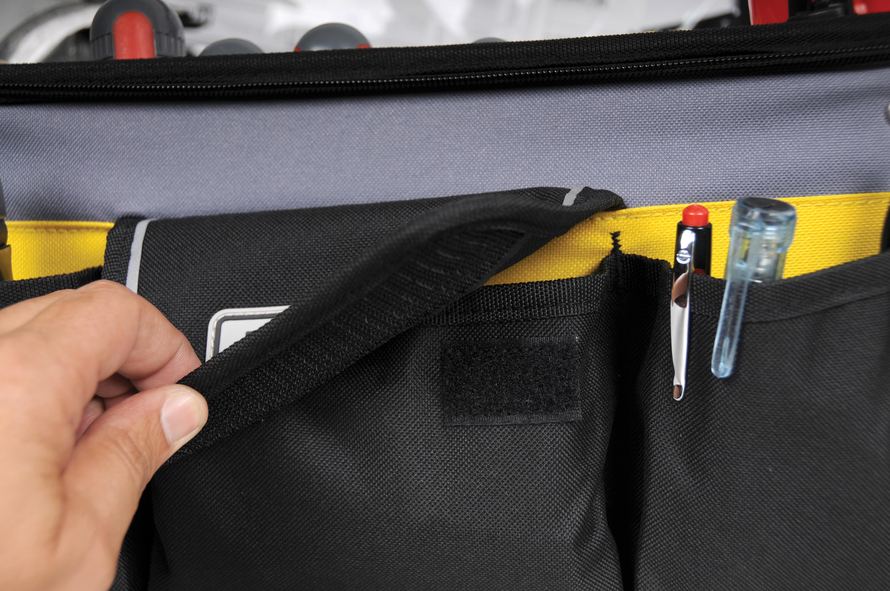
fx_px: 1333
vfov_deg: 25.0
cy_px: 296
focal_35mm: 54
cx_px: 445
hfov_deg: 36.9
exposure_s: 1/200
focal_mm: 36
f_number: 4.2
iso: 200
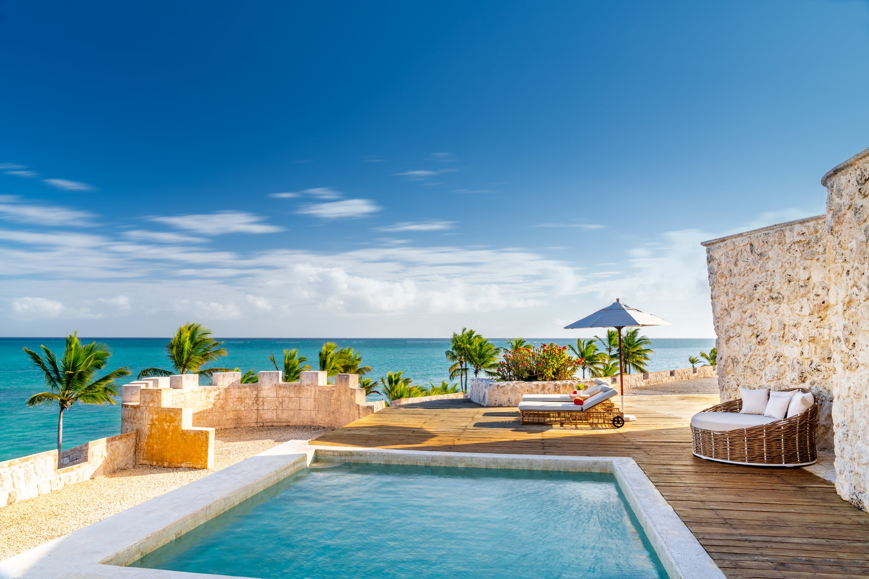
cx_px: 434
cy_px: 290
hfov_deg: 73.7
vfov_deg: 53.1
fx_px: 579
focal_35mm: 24
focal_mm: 24
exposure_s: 1/40
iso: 100
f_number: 11
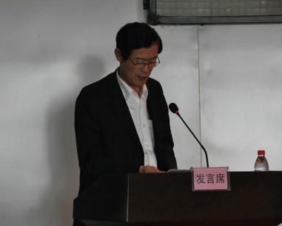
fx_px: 1616
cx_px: 167
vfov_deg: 8.0
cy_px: 104
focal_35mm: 194
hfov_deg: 10.0
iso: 1600
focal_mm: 105
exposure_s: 1/125
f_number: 6
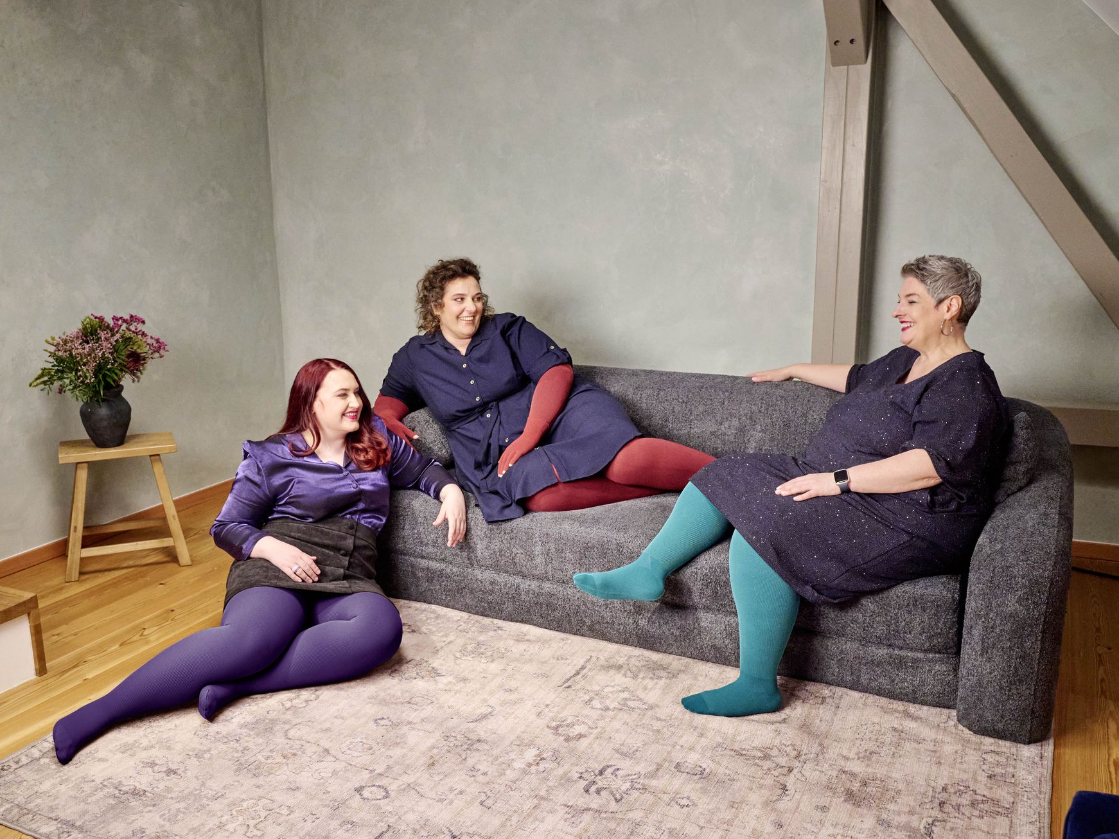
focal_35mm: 33
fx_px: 1052
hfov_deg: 55.8
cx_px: 486
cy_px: 422
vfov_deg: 43.5
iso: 3200
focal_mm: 29.5
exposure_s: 1/320
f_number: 5
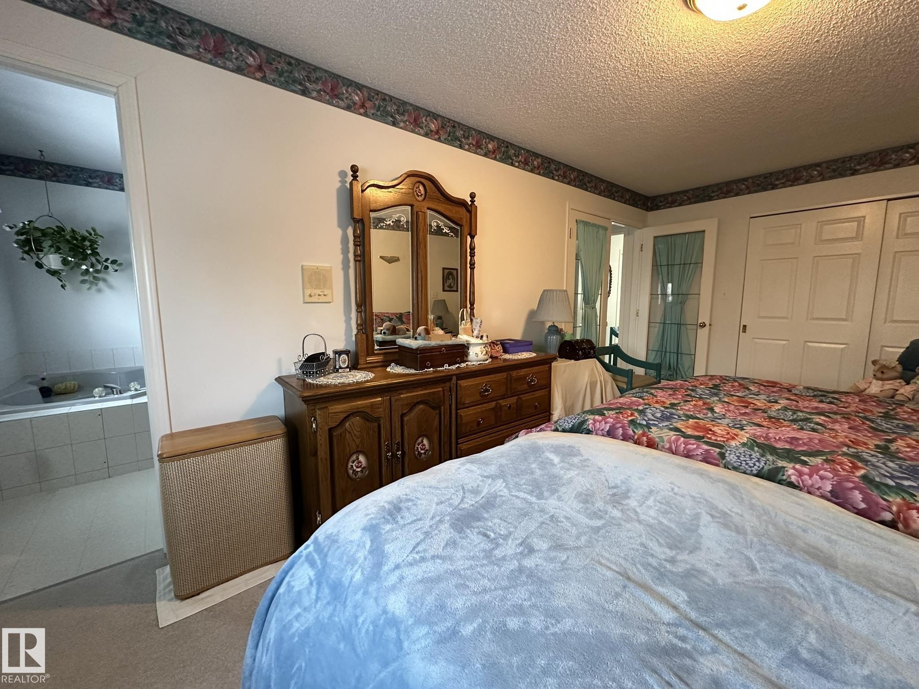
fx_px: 372
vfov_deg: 85.7
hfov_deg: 102.1
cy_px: 344
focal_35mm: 14
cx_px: 460
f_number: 2.2
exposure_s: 1/60
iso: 400
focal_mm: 2.22
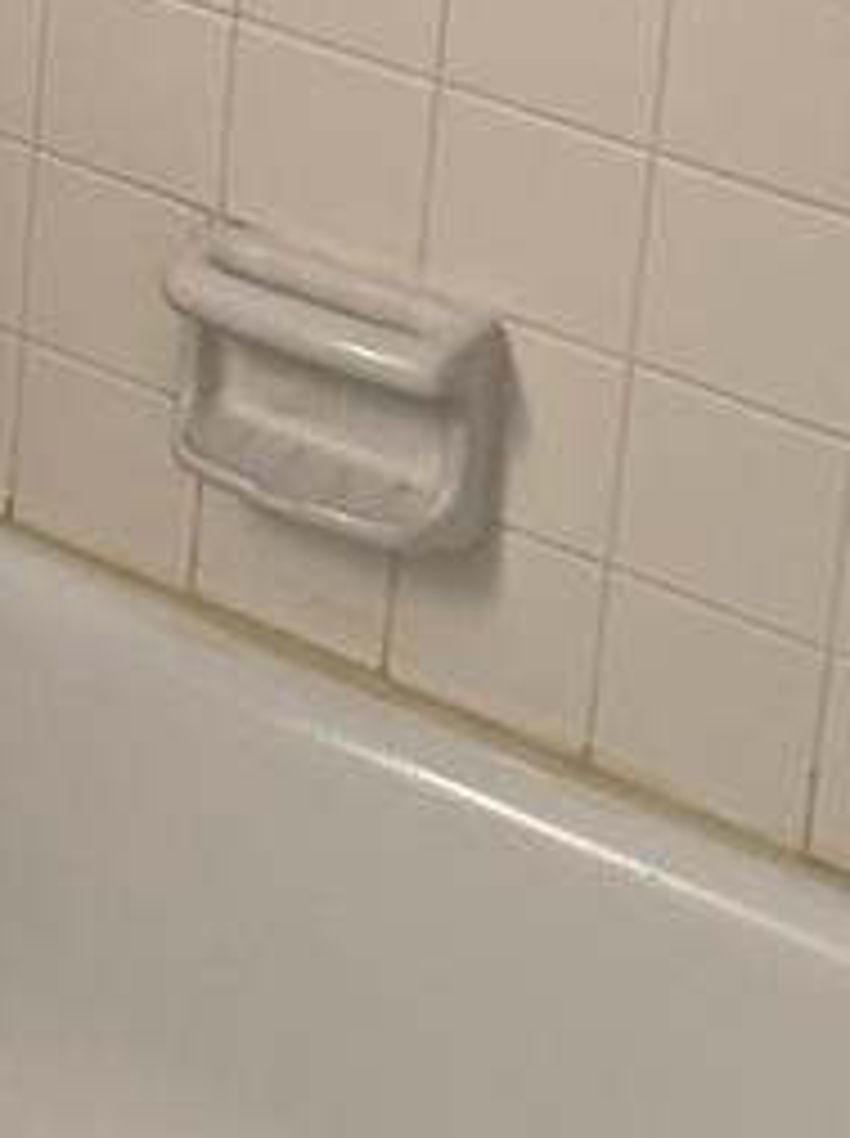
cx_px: -508
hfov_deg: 12.2
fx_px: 3742
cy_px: -805
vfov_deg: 15.3
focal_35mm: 114
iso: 200
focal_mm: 6.76
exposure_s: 1/60
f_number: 1.78
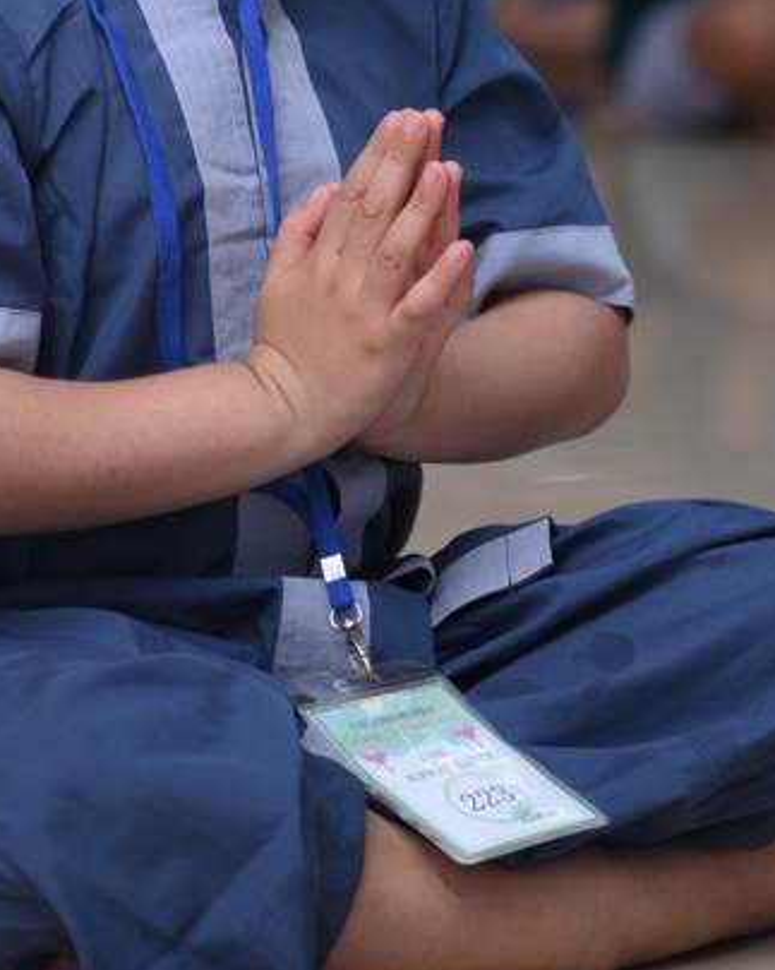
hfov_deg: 6.8
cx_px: 300
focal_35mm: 227
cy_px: 11
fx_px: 6511
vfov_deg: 8.5
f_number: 4
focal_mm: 100
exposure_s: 1/200
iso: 500
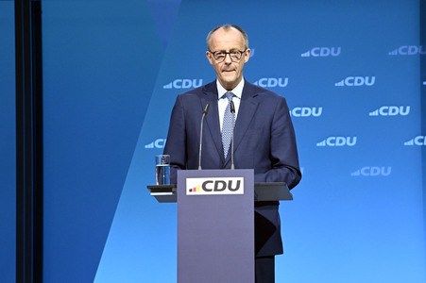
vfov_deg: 6.9
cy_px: 142
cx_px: 213
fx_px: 2365
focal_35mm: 200
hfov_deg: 10.3
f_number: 6.3
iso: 5000
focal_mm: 200
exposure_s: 1/400
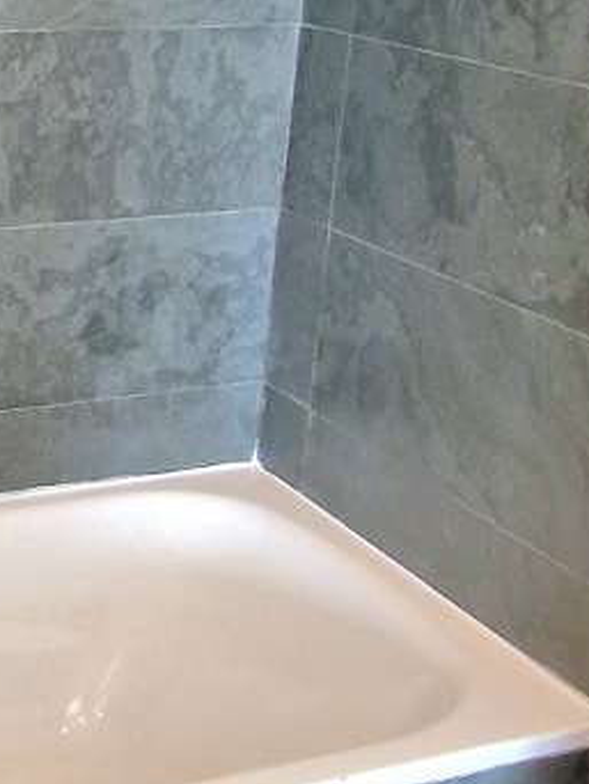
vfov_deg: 33.0
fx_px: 1292
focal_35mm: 57
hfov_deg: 22.9
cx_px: -178
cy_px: 177
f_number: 2.2
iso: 200
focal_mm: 2.2
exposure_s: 1/50
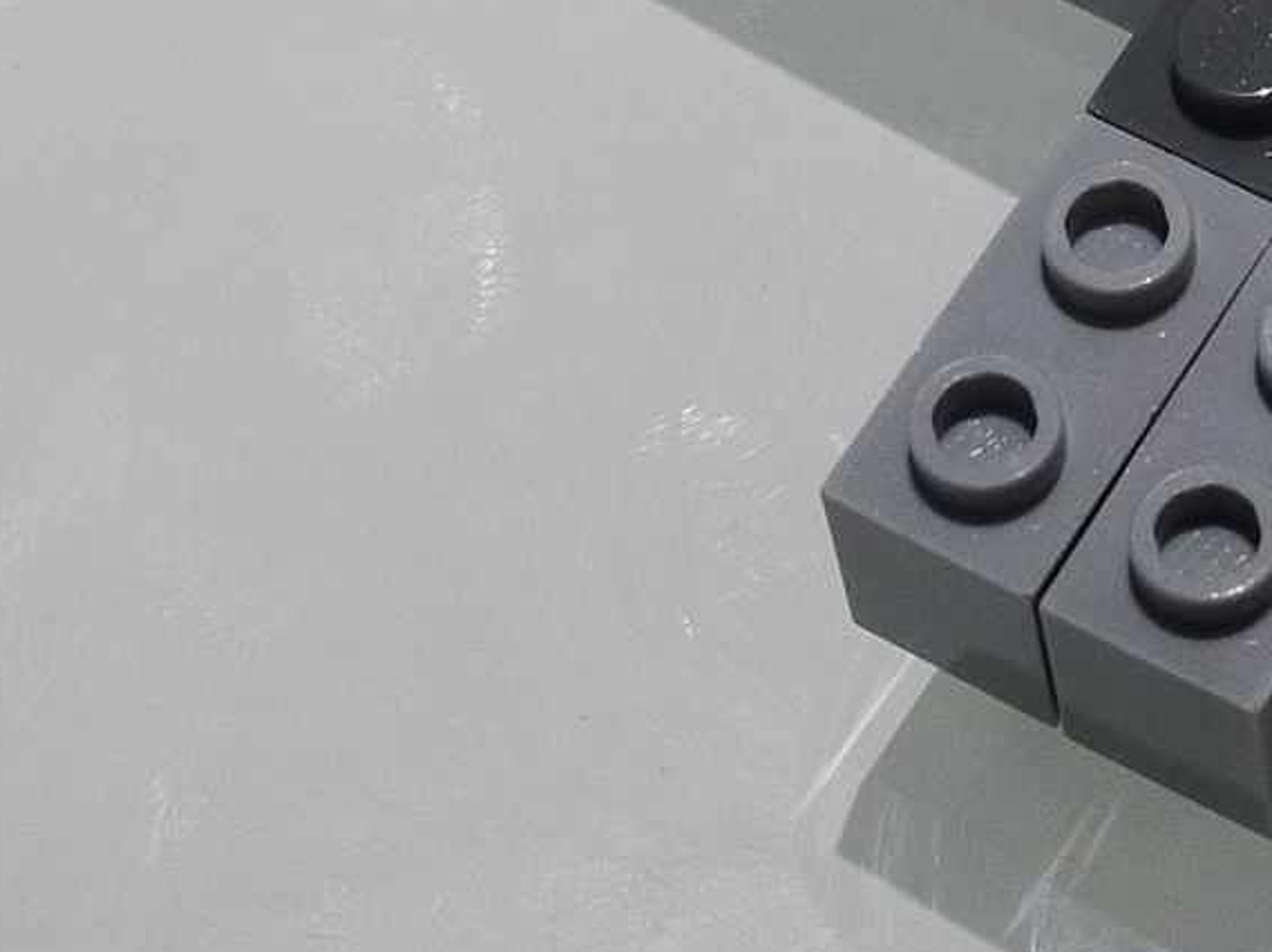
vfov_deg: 9.6
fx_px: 5655
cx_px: 1165
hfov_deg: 12.7
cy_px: 7
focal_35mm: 154
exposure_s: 1/30
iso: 200
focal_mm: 10.2
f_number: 3.5
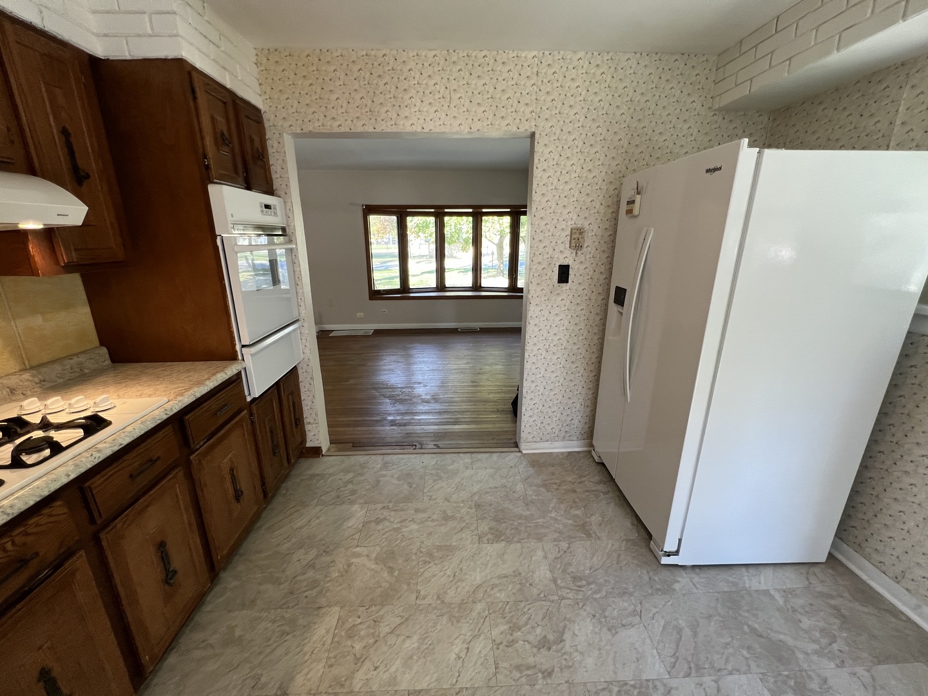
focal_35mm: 13
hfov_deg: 106.2
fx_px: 349
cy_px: 348
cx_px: 464
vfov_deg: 89.9
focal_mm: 1.57
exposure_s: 1/120
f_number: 1.8
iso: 250
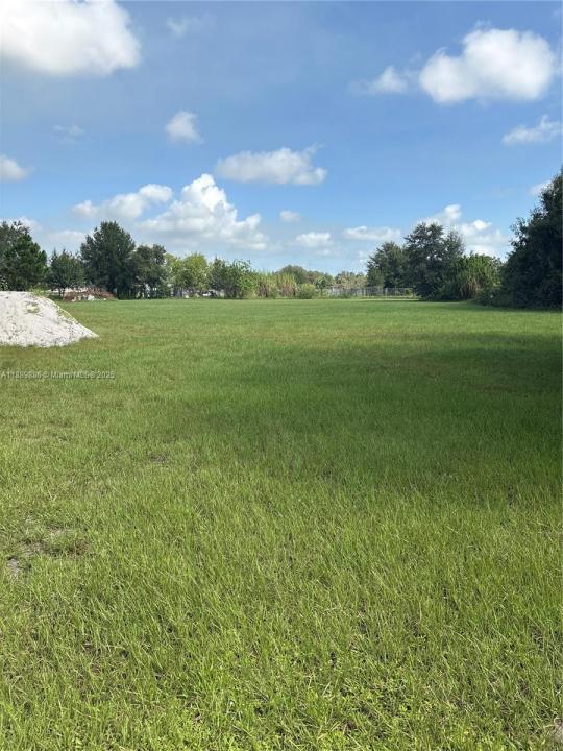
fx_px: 564
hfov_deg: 53.1
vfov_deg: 67.3
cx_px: 282
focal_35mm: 26
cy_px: 376
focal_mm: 5.96
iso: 50
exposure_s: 1/2208
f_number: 1.6
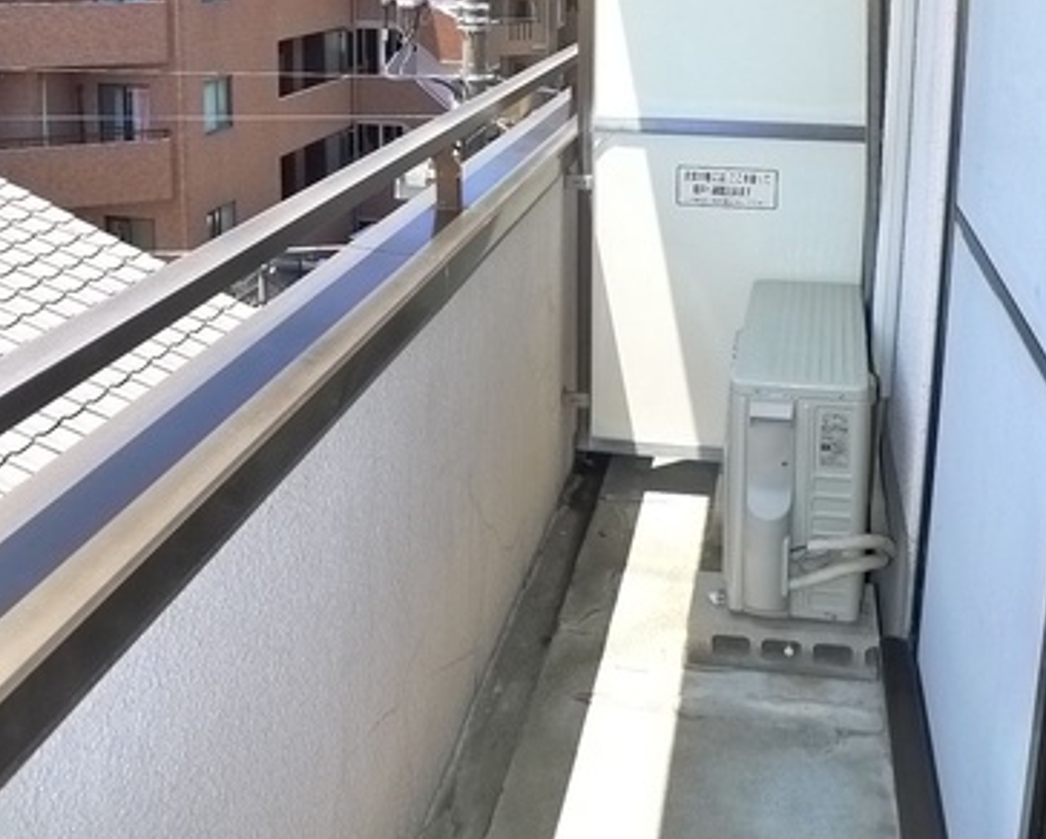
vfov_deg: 31.6
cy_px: 55
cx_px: 593
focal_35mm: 45
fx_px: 1395
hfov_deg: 41.0
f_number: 2.8
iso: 400
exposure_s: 1/500
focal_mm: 5.1
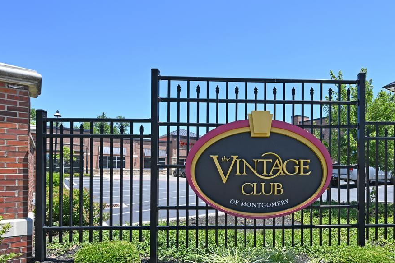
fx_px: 263
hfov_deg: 71.9
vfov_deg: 52.3
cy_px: 172
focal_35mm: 24
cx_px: 258
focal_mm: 14
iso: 100
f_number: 6.3
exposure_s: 1/320
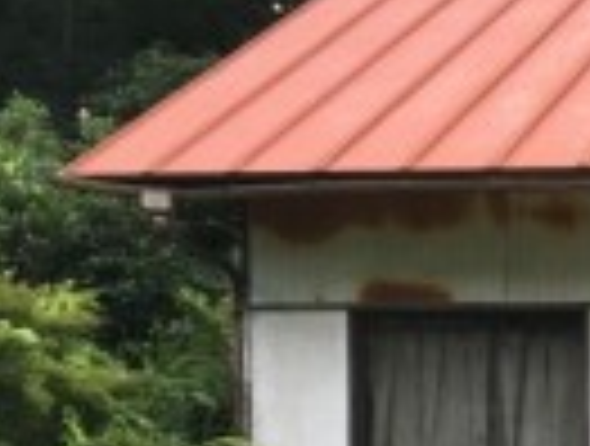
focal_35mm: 95
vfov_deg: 15.4
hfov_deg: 17.8
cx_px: 959
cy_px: 426
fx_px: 1624
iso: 80
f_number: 2.2
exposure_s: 1/30
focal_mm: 4.15
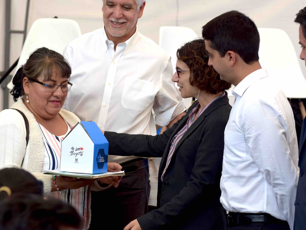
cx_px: 116
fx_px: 1821
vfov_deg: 7.2
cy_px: 106
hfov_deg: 9.6
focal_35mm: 206
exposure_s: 1/500
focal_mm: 110
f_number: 5.6
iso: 400
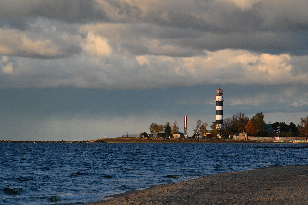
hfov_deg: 8.4
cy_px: 102
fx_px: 2086
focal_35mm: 244
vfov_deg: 5.6
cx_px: 154
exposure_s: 1/100
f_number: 16
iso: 560
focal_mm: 243
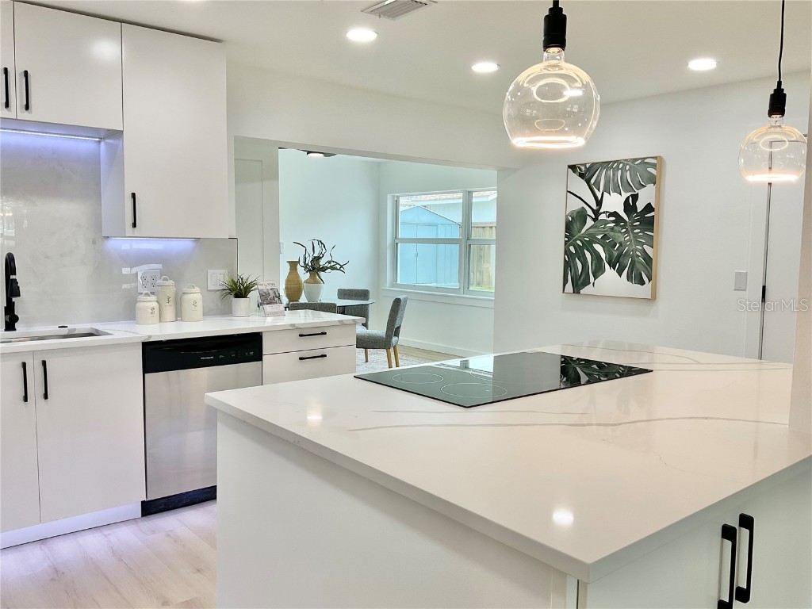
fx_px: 680
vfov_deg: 48.2
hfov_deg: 61.7
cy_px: 304
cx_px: 406
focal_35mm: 29
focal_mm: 3
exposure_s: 1/120
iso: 32
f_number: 1.8
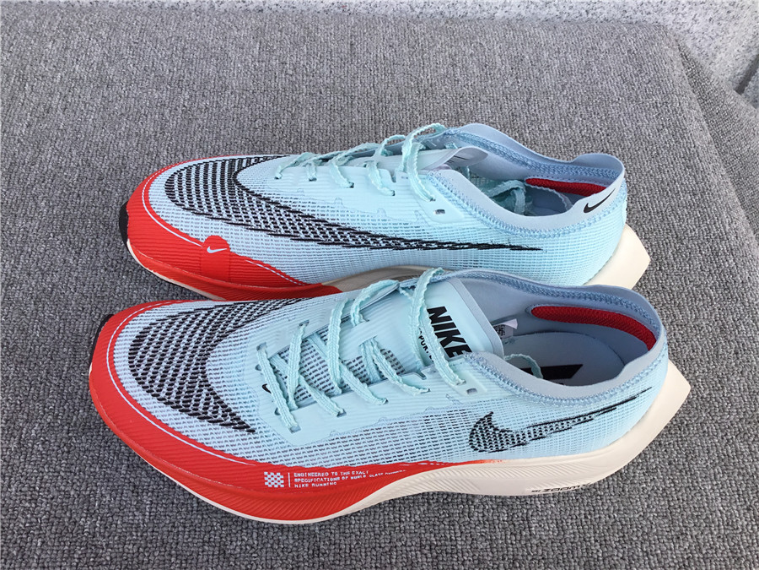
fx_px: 680
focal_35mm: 31
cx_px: 380
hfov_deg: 58.4
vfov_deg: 45.4
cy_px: 285
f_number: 2.4
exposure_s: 1/401
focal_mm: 3.3
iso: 25
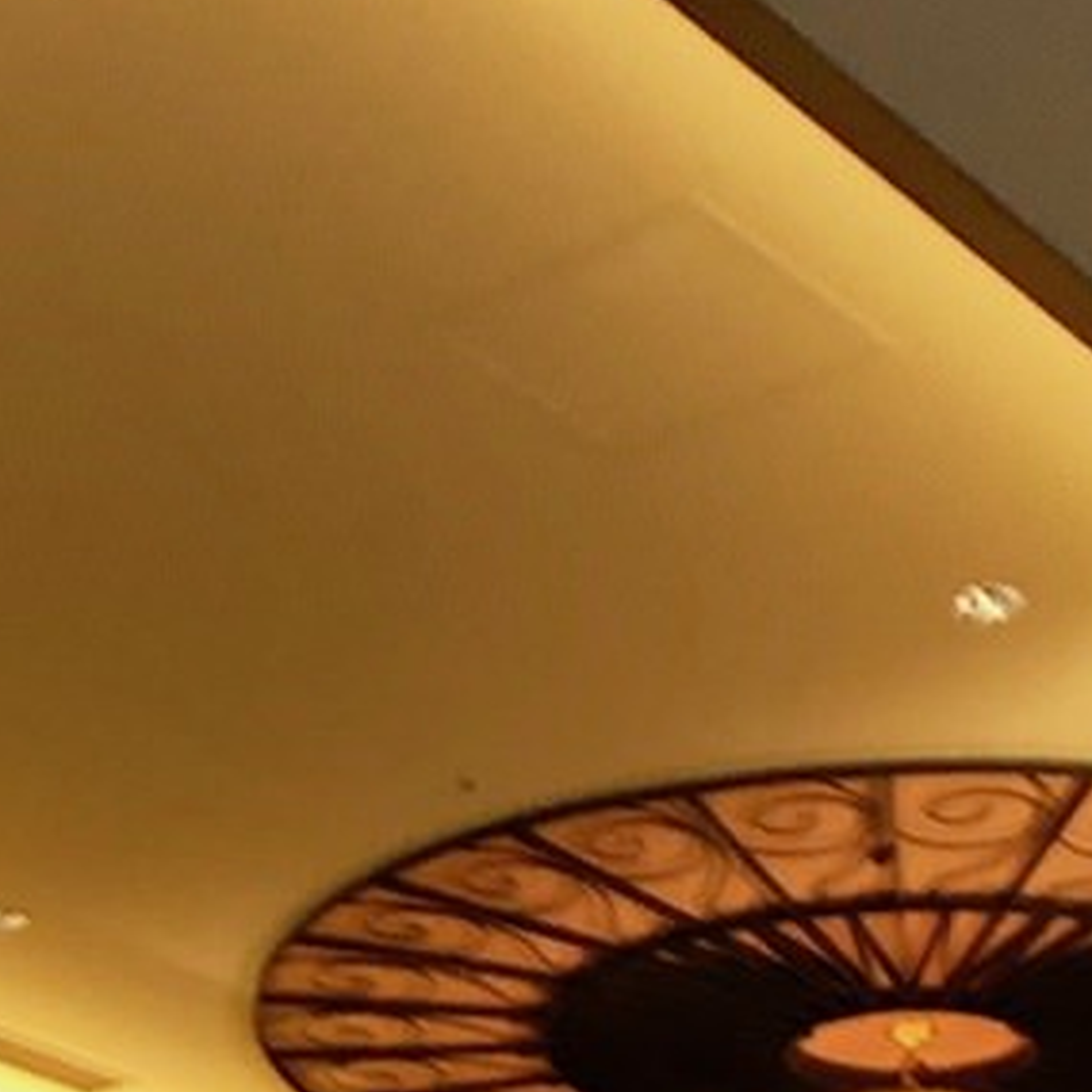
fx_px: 4961
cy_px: 1931
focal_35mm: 139
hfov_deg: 12.4
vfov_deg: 11.7
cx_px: 61
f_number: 1.8
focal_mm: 4
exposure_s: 1/13
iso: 100
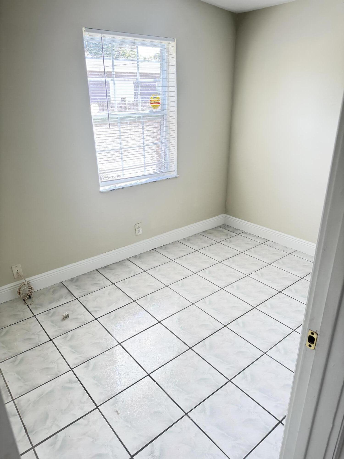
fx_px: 318
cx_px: 172
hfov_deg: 56.8
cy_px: 230
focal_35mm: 24
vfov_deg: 71.6
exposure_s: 1/60
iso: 250
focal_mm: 6.76
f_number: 1.78
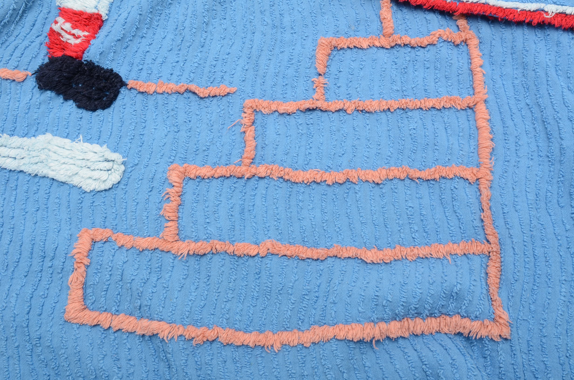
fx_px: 668
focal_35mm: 42
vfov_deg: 31.8
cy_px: 190
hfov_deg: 46.5
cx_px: 287
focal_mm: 28
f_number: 22
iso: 100
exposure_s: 1/160
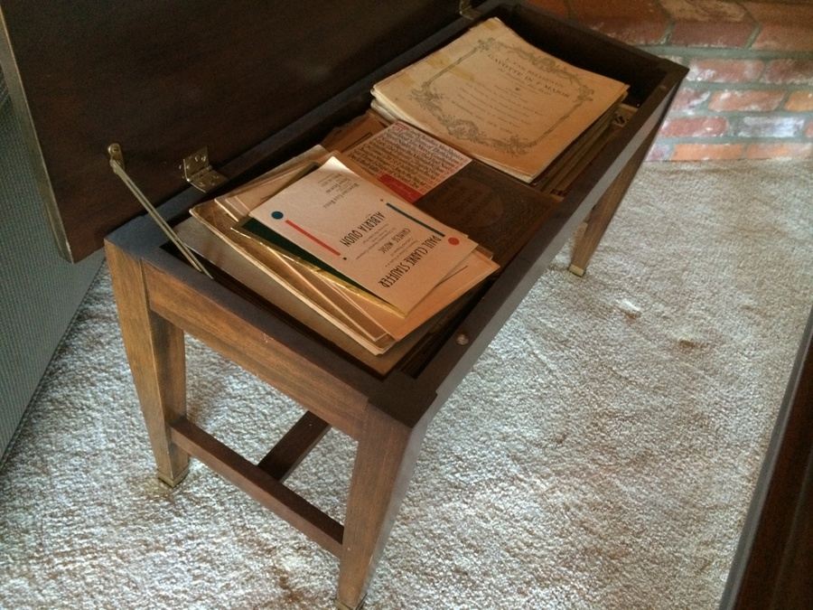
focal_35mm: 30
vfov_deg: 46.8
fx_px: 705
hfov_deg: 60.0
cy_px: 305
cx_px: 406
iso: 400
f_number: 2.2
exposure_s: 1/15
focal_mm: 4.12
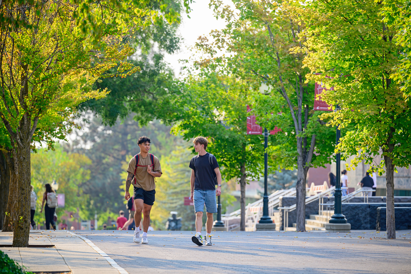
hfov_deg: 10.3
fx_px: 2283
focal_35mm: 200
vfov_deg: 6.9
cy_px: 137
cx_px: 206
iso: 200
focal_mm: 200
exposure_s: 1/640
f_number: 3.5
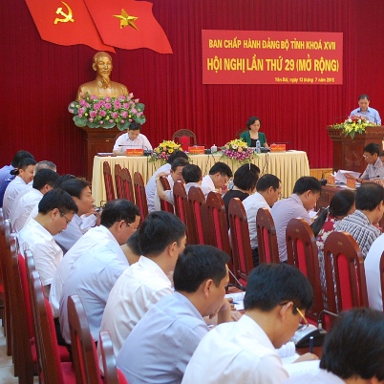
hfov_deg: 22.3
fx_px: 966
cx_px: 288
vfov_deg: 22.5
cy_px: 188
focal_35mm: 77
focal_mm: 38
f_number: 5.3
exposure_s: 1/10
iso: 800
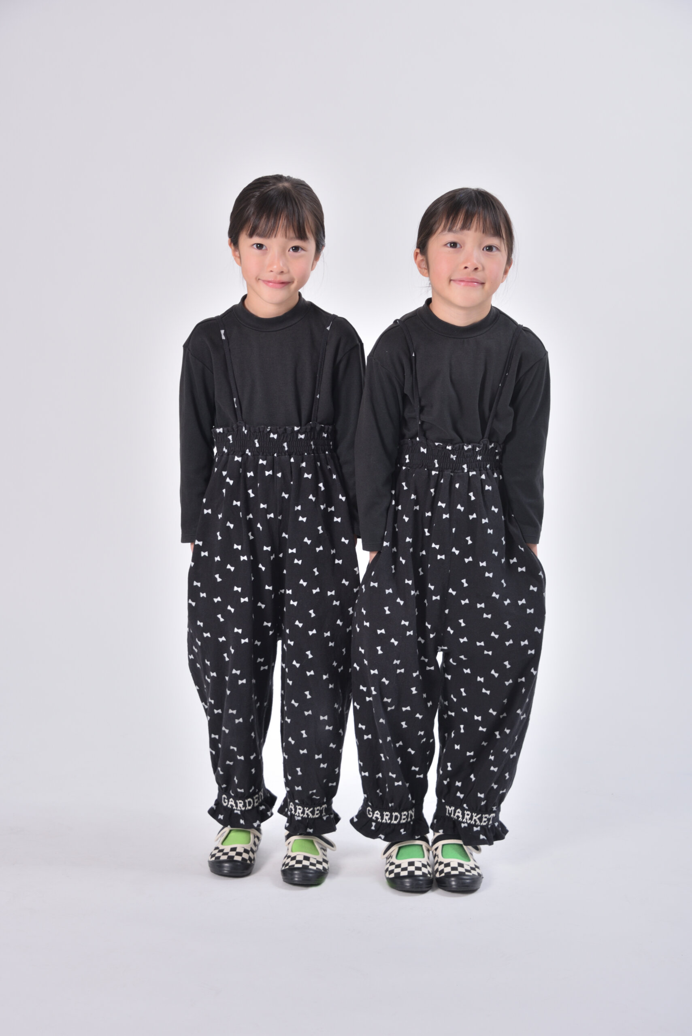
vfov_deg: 32.4
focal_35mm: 62
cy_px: 518
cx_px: 346
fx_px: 1786
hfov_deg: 21.9
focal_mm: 62
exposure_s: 1/160
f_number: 8
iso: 200
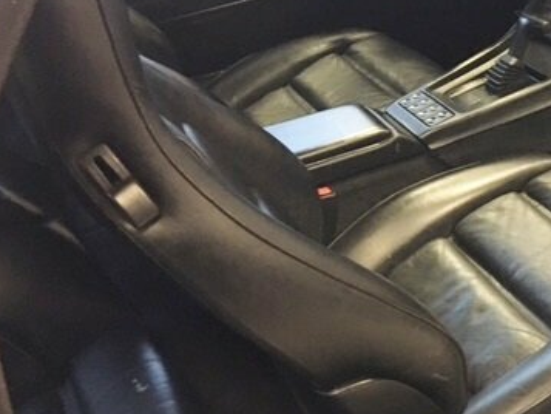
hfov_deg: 35.4
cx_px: 455
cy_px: 158
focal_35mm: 52
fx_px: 828
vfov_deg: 28.0
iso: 320
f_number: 2.2
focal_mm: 4.15
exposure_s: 1/17
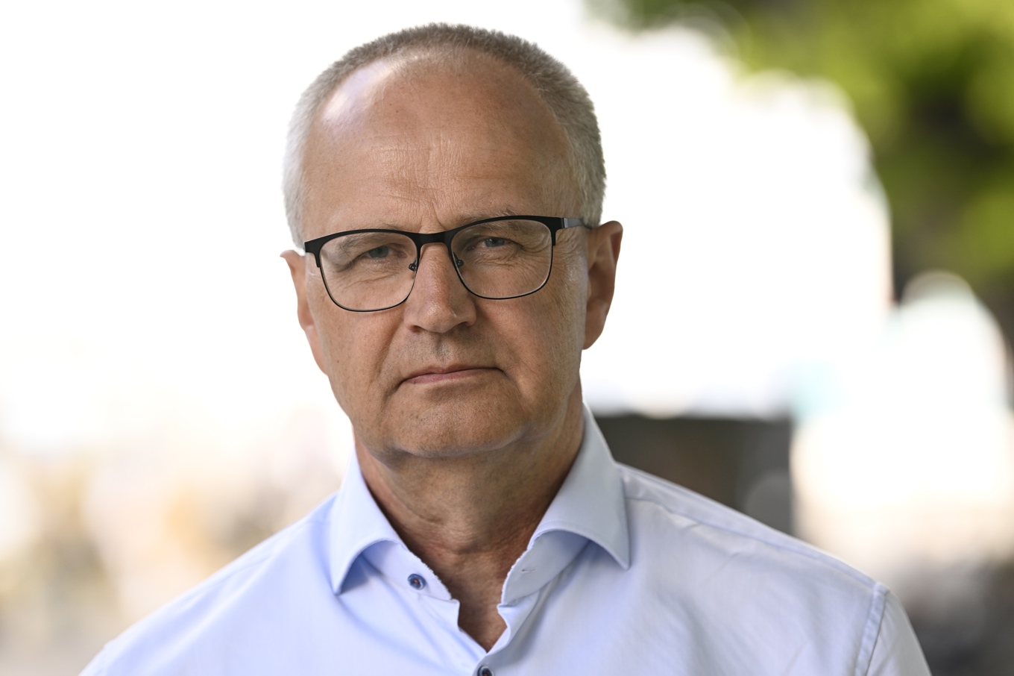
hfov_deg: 11.1
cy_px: 338
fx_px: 5209
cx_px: 507
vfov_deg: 7.4
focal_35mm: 185
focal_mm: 185
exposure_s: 1/400
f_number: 4
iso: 400
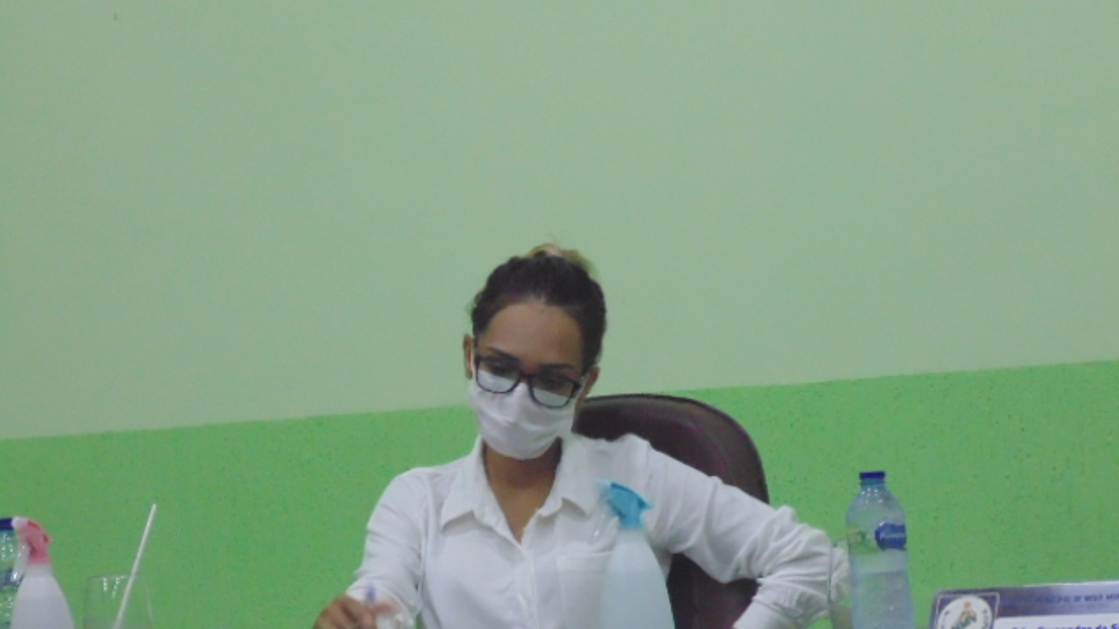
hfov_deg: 10.4
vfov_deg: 5.8
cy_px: 397
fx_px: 6170
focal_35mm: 208
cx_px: 559
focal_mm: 34.2
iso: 640
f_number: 5.4
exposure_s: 1/30
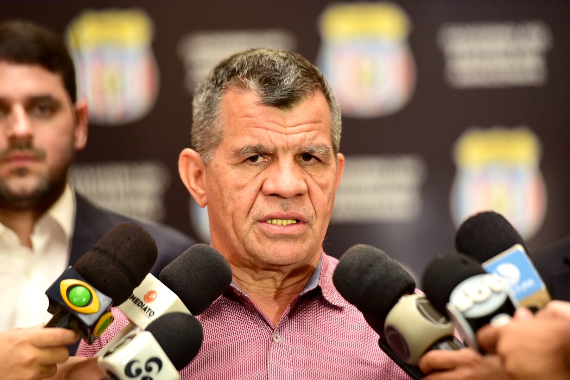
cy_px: 190
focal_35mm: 185
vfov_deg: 7.4
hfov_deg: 11.1
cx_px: 285
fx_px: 2929
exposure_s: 1/125
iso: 1600
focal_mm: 185
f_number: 2.8
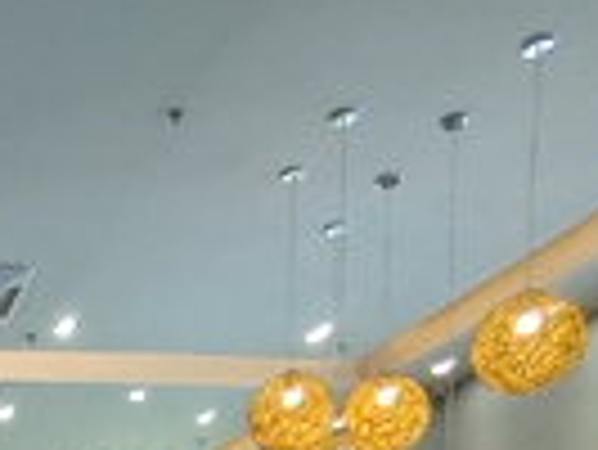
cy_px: 781
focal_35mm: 60
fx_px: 1037
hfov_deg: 27.4
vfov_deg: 19.3
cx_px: -157
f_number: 2.2
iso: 50
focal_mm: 2.15
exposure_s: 1/157
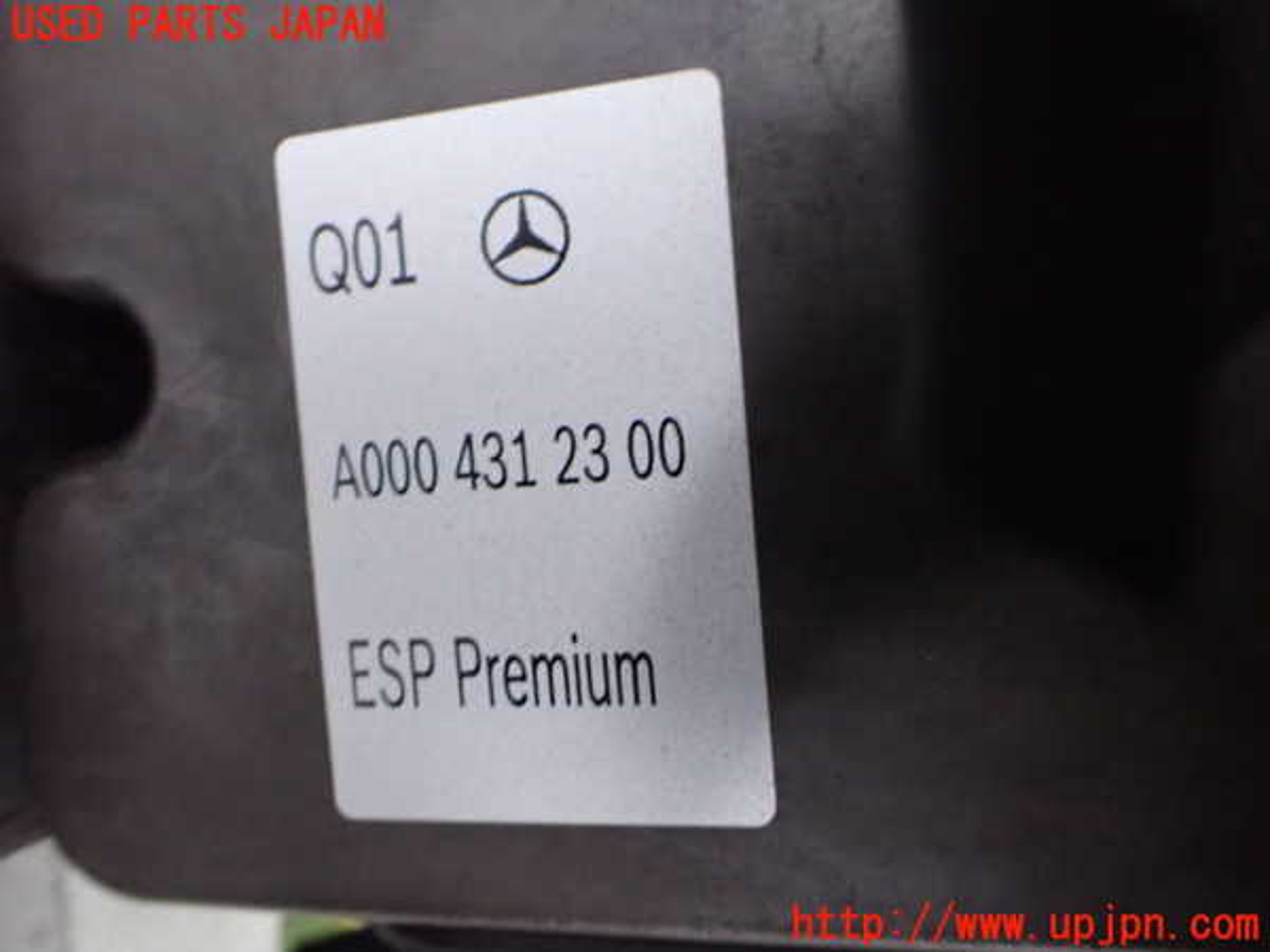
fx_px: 1101
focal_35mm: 30
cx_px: 635
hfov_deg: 60.0
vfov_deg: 46.8
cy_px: 476
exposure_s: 1/30
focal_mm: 5.4
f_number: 2.3
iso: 1250
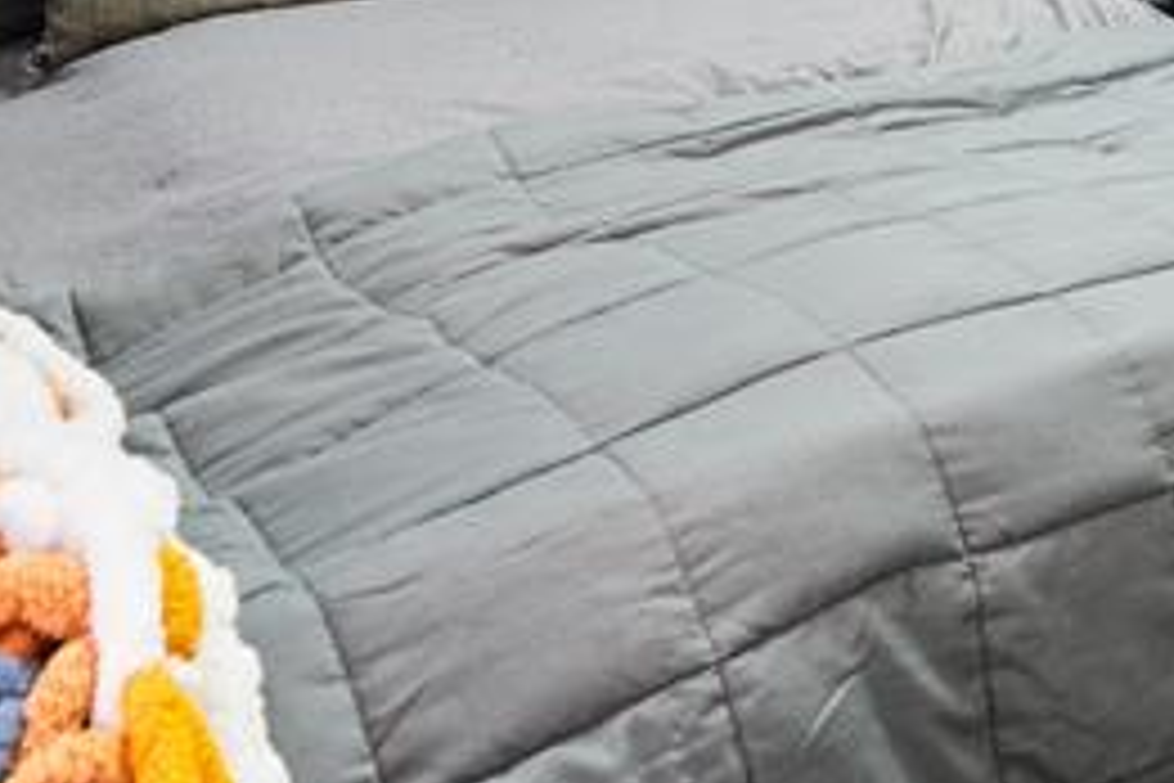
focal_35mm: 49
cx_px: 1071
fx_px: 1598
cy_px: -394
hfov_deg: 37.5
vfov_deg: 22.5
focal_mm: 16
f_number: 9
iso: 800
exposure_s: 1/1.25
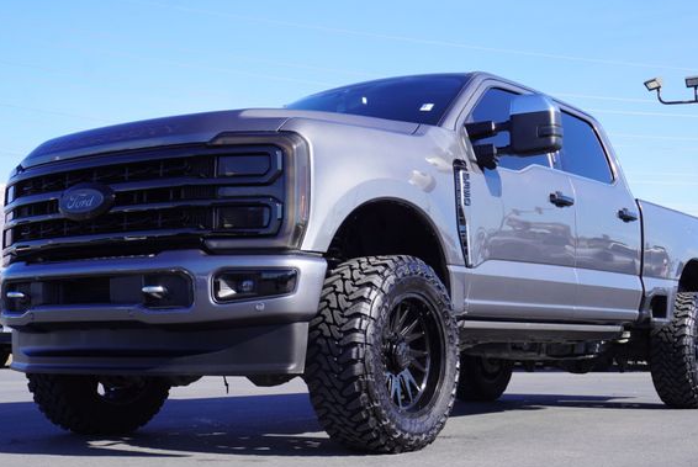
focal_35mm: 53
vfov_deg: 25.8
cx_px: 366
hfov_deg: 37.8
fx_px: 1020
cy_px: 233
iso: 100
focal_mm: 31
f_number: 9
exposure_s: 1/100
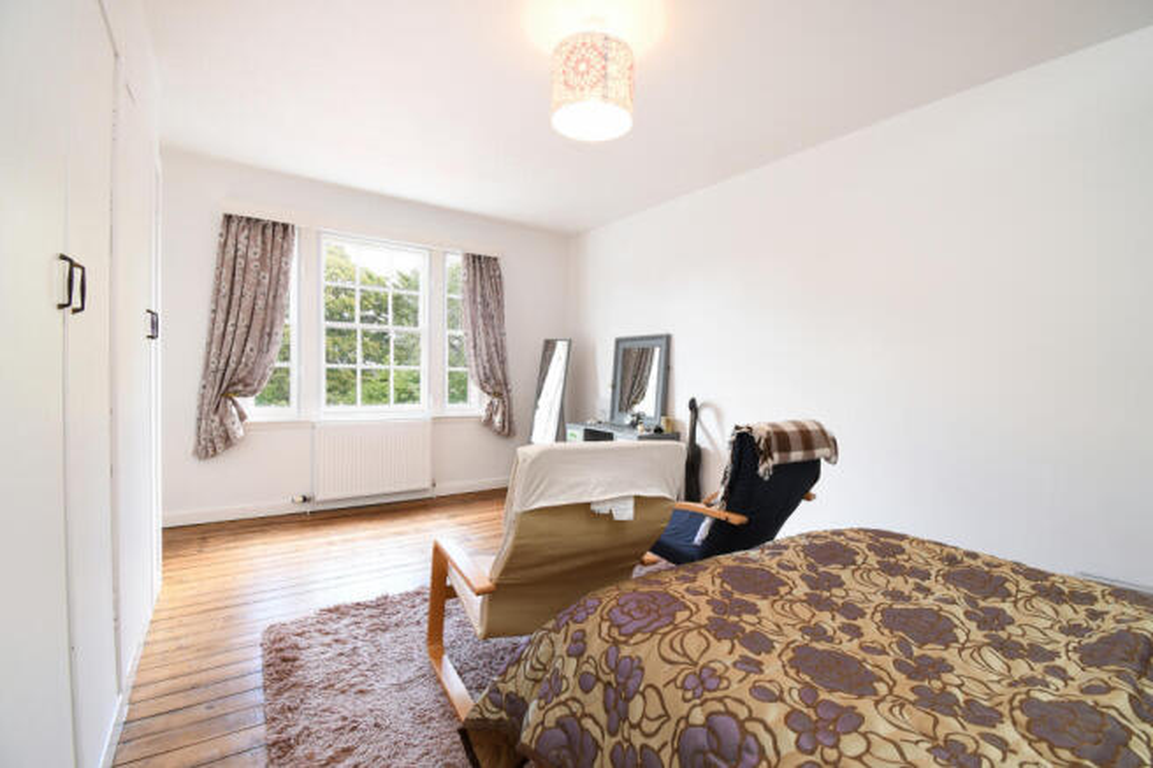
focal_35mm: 15
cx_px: 576
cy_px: 384
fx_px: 480
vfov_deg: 77.3
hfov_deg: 100.4
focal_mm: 10
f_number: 9
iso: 320
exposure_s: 1/5
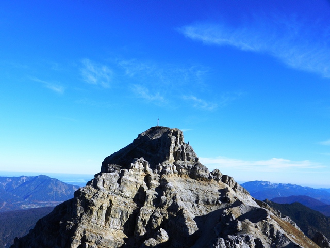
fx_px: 315
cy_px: 124
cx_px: 165
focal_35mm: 33
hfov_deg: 55.4
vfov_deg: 42.9
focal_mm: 5.9
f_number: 3.8
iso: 160
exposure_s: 1/1600
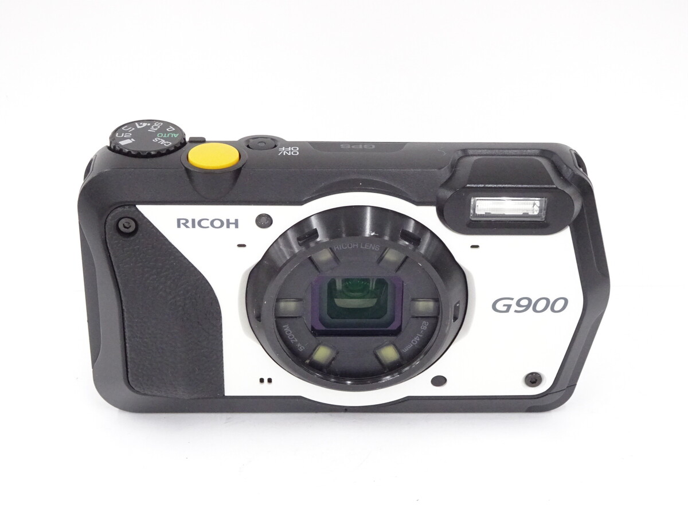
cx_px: 344
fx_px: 1352
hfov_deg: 28.6
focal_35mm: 68
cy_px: 258
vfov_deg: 21.6
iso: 800
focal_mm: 11.66
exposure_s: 1/80
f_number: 4.5
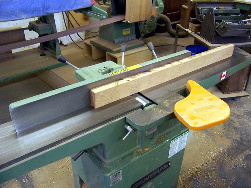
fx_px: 239
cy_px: 94
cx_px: 126
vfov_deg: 42.9
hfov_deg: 55.4
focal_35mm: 33
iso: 140
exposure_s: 1/15
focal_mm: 5.5
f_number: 3.4
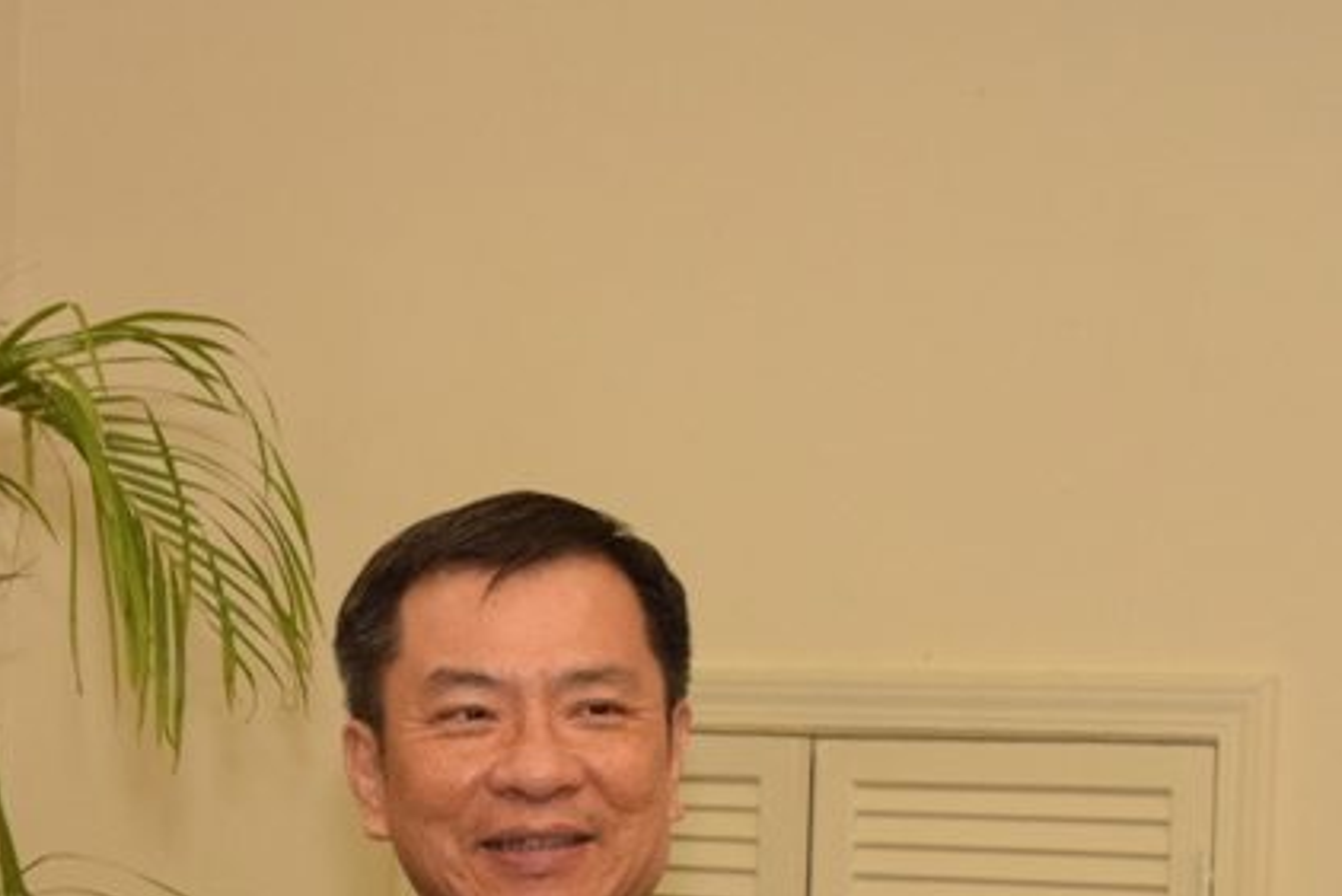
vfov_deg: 10.9
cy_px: 1073
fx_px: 4624
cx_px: 92
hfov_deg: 16.3
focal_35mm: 124
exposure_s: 1/60
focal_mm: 34
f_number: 5.6
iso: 1600
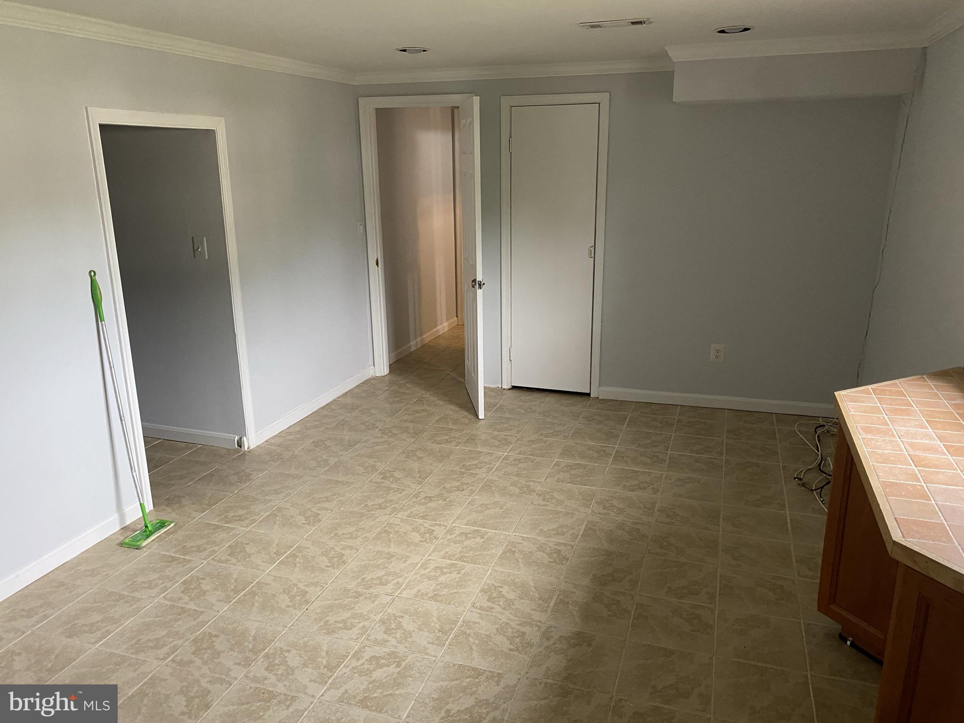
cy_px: 362
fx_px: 724
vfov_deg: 53.1
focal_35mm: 26
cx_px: 482
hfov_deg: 67.3
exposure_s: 1/60
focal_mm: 4.25
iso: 250
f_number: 1.8
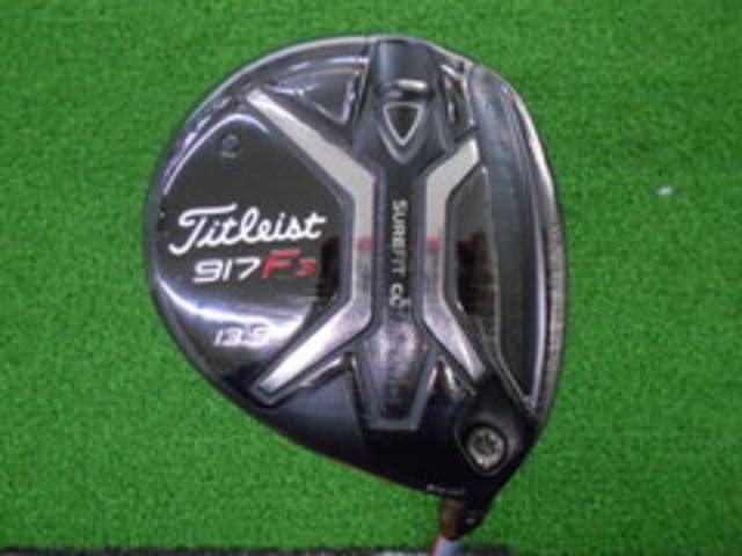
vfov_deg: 53.1
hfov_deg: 67.3
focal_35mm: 26
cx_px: 371
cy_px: 278
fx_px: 557
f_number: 3.2
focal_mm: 4.6
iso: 800
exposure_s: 1/100
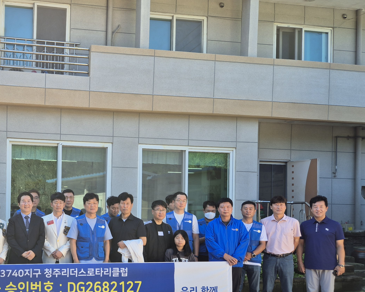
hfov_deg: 40.1
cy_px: 203
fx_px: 465
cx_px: 46
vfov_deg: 34.5
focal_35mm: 43
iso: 25
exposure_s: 1/419
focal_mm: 5.4
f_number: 1.8
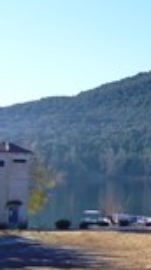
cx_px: 295
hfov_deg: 12.2
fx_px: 630
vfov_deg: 24.2
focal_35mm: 88
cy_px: 131
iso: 80
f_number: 3.3
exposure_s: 1/469
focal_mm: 5.6
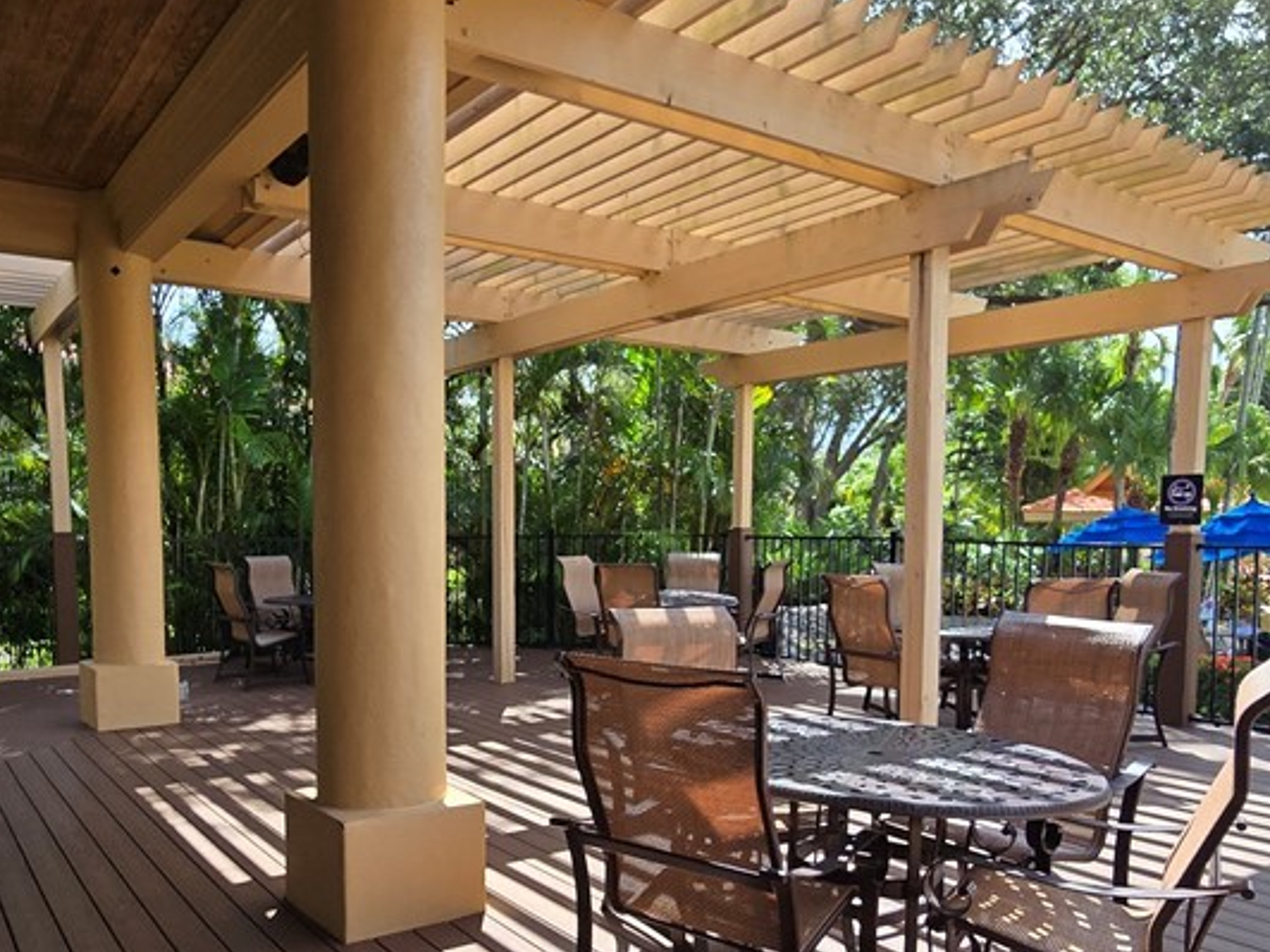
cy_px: 589
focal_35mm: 25
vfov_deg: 54.3
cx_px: 556
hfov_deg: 69.1
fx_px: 917
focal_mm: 2.2
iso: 50
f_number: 2.2
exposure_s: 1/880
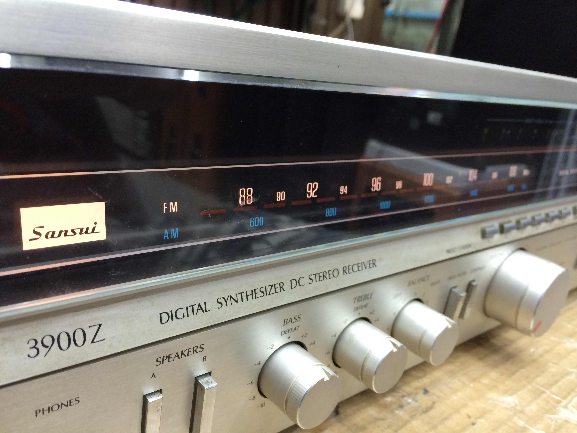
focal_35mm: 29
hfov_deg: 61.7
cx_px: 288
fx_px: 483
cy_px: 216
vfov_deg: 48.2
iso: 200
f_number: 2.2
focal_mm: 4.15
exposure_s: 1/33
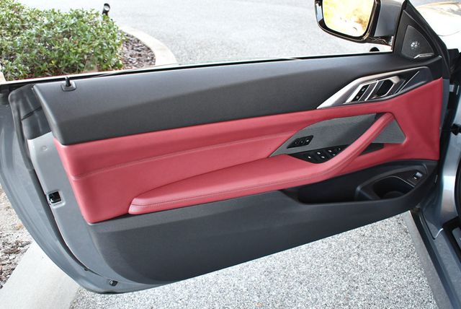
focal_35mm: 36
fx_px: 461
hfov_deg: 53.1
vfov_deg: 36.9
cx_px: 230
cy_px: 154
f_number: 3.5
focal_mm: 18
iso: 800
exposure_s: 1/200
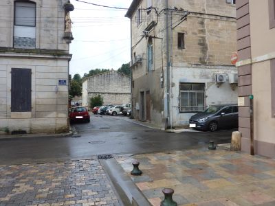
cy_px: 103
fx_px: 199
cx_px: 138
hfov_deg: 69.4
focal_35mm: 25
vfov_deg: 54.9
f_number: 4
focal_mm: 4.1
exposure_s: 1/250
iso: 80
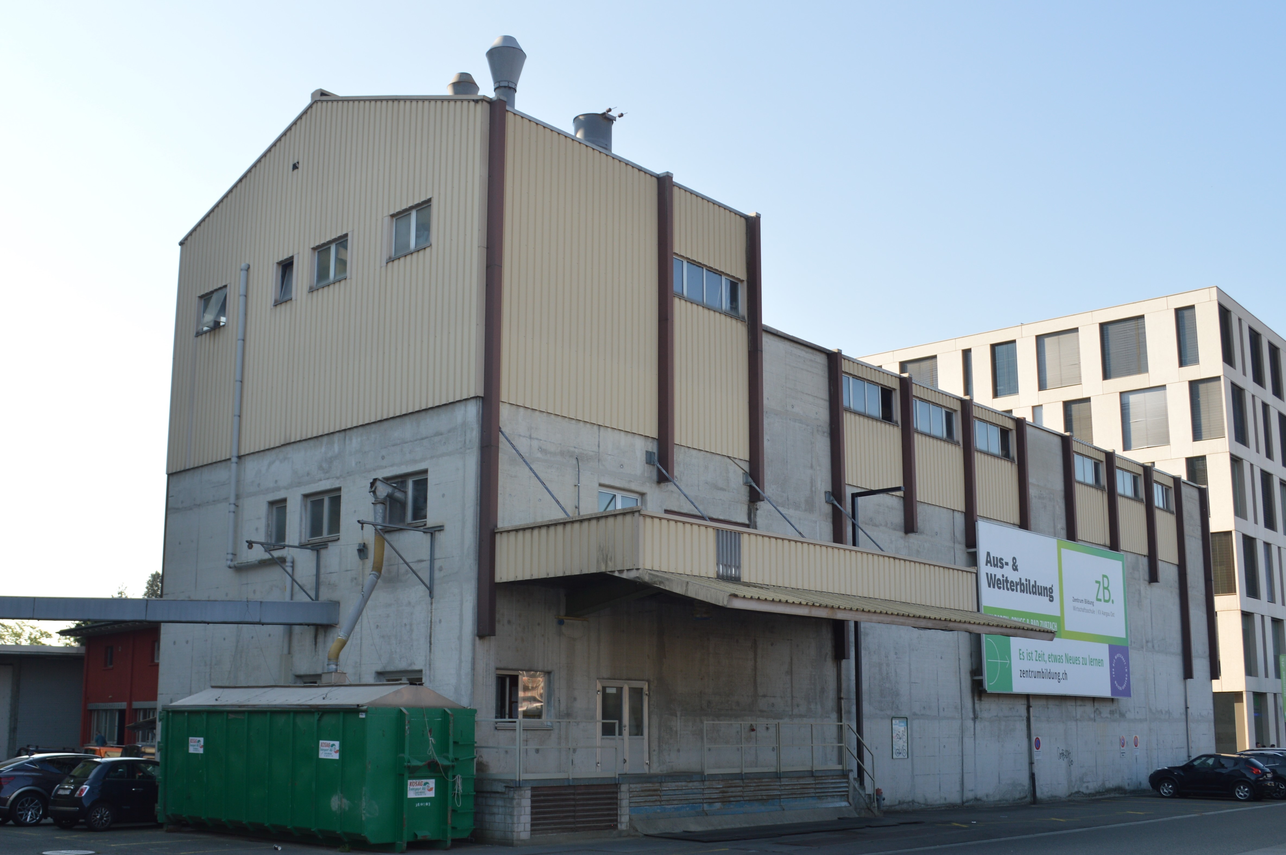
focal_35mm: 30
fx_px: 1071
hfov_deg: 62.0
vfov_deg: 43.5
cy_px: 428
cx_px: 643
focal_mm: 20
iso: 100
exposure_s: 1/200
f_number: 6.3
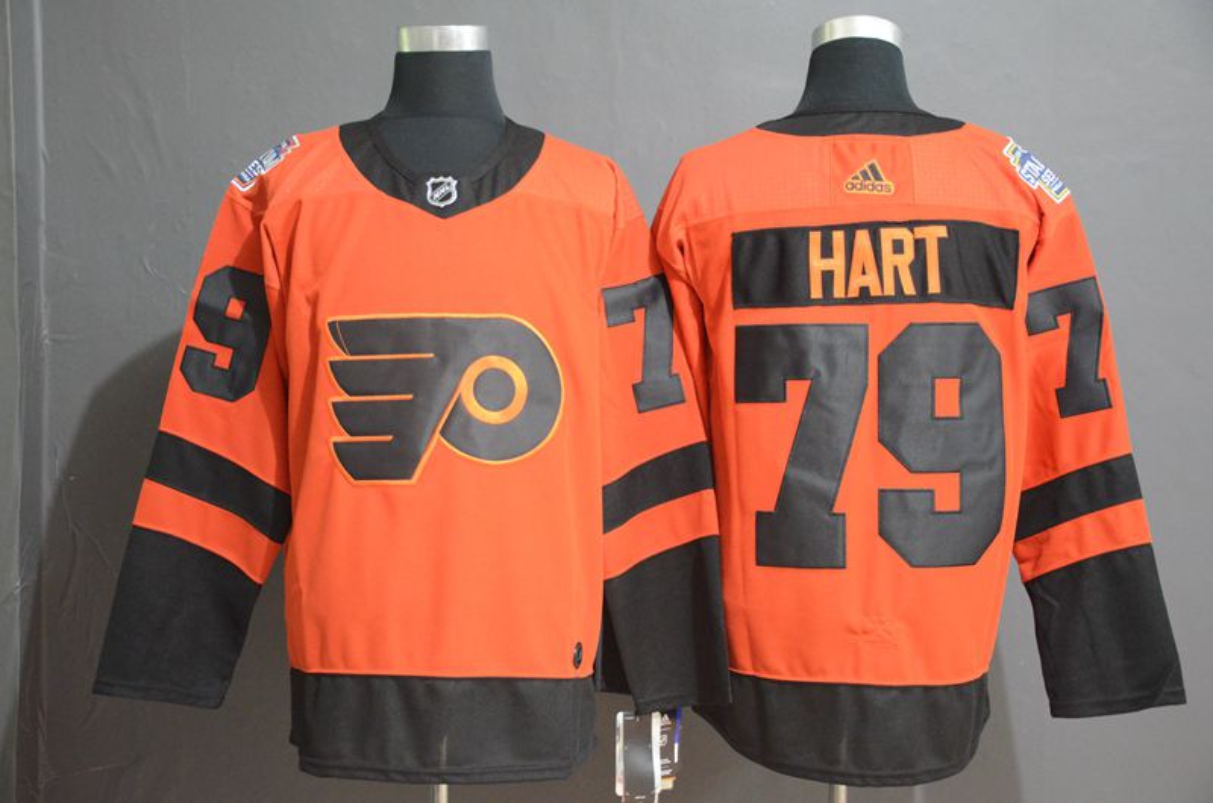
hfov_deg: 37.9
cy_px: 402
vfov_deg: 25.6
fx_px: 1765
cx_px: 606
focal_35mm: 52
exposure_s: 1/13
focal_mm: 35
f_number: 4.2
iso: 4000
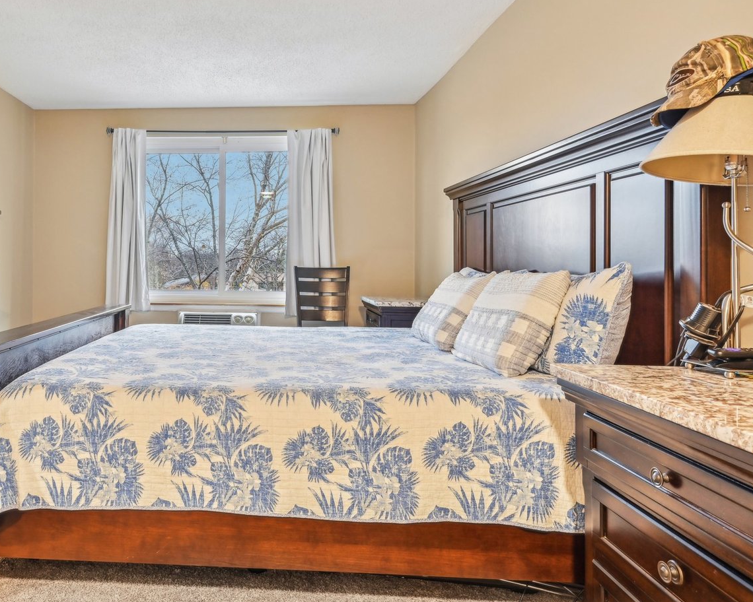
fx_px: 550
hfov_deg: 65.9
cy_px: 269
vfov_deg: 57.3
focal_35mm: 25
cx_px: 219
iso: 800
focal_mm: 18.5
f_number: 8
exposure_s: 1/6
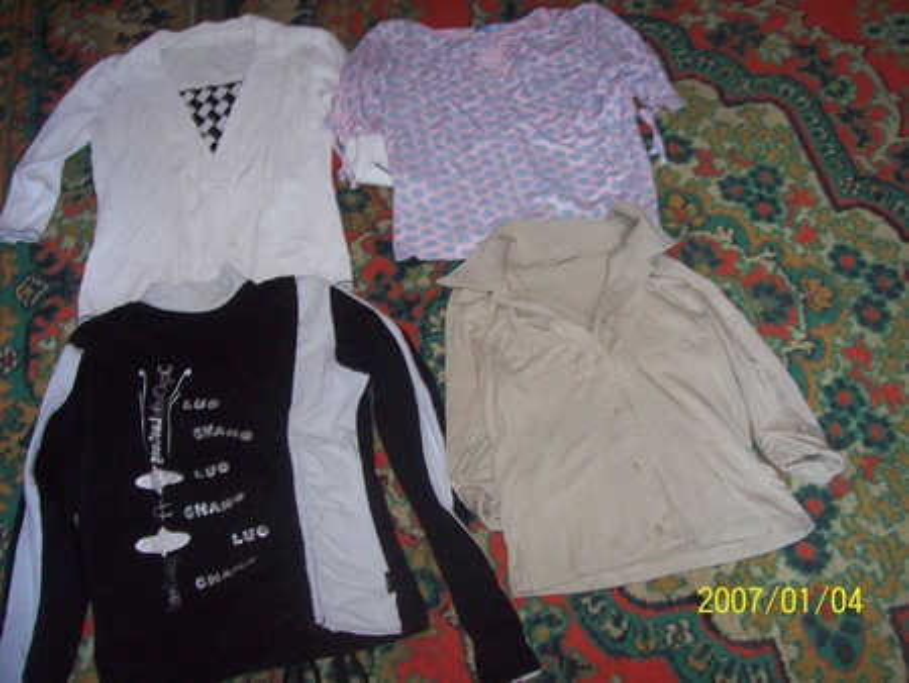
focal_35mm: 36
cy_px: 342
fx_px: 946
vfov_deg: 39.7
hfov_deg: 51.3
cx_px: 454
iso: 200
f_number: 2.7
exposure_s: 1/64
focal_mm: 6
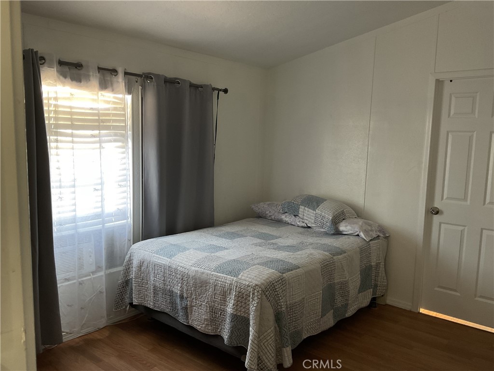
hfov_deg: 61.7
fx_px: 414
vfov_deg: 48.2
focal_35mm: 29
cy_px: 186
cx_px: 247
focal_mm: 3
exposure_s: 1/60
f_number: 1.8
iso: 100
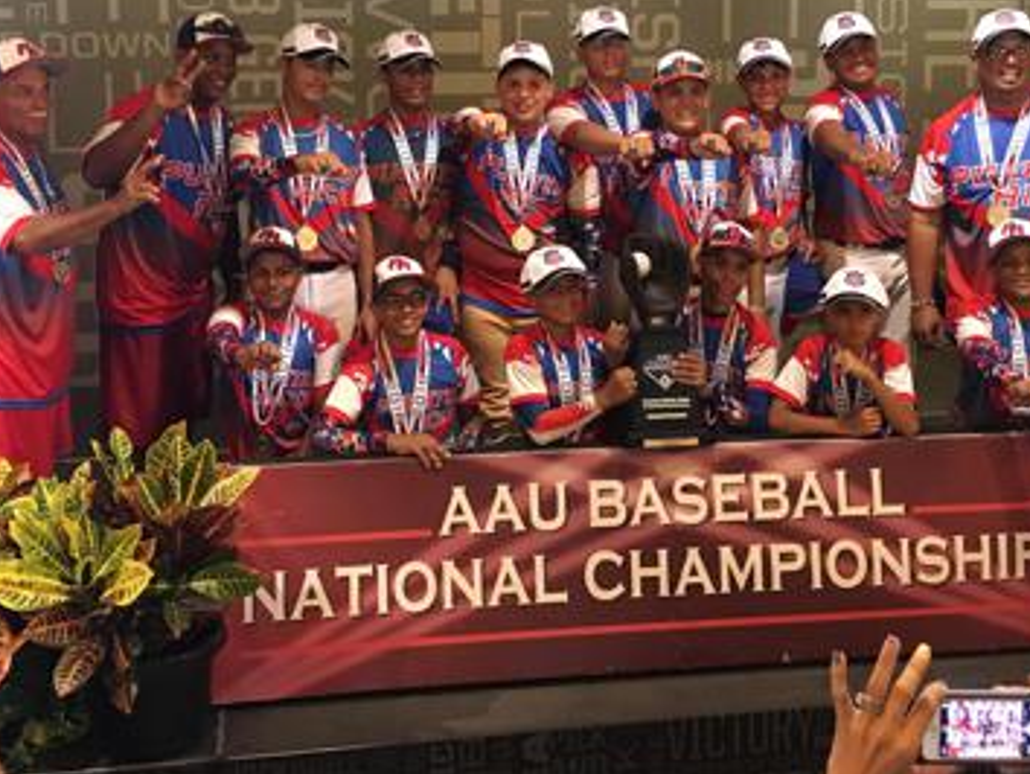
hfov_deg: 42.0
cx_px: 521
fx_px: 1340
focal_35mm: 45
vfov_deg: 31.6
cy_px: 195
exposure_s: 1/15
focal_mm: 4.15
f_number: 2.2
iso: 250
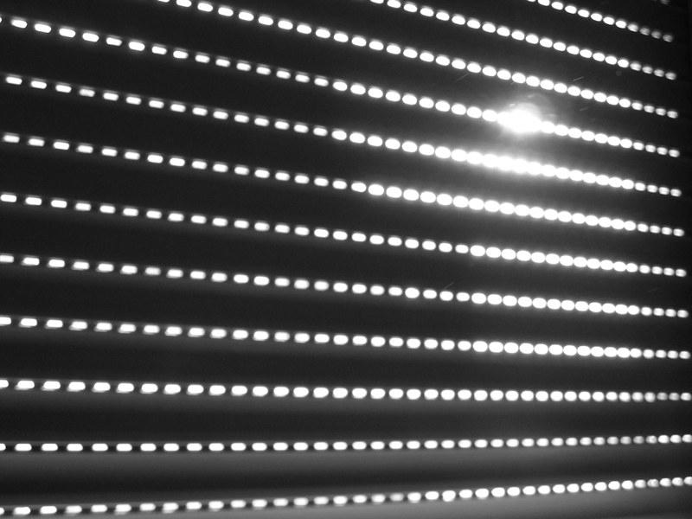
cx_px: 346
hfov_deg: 34.9
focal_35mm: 55
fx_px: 1099
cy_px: 260
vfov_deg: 26.6
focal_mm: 9.1
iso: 179
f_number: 3.6
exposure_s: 1/38.3
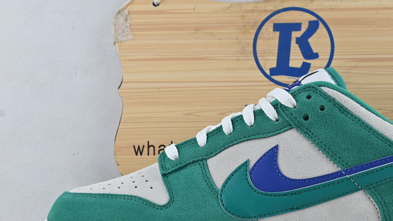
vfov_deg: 16.6
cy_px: 168
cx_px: 265
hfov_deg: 29.1
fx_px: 752
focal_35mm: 72
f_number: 10
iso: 100
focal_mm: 30.5
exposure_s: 1/20
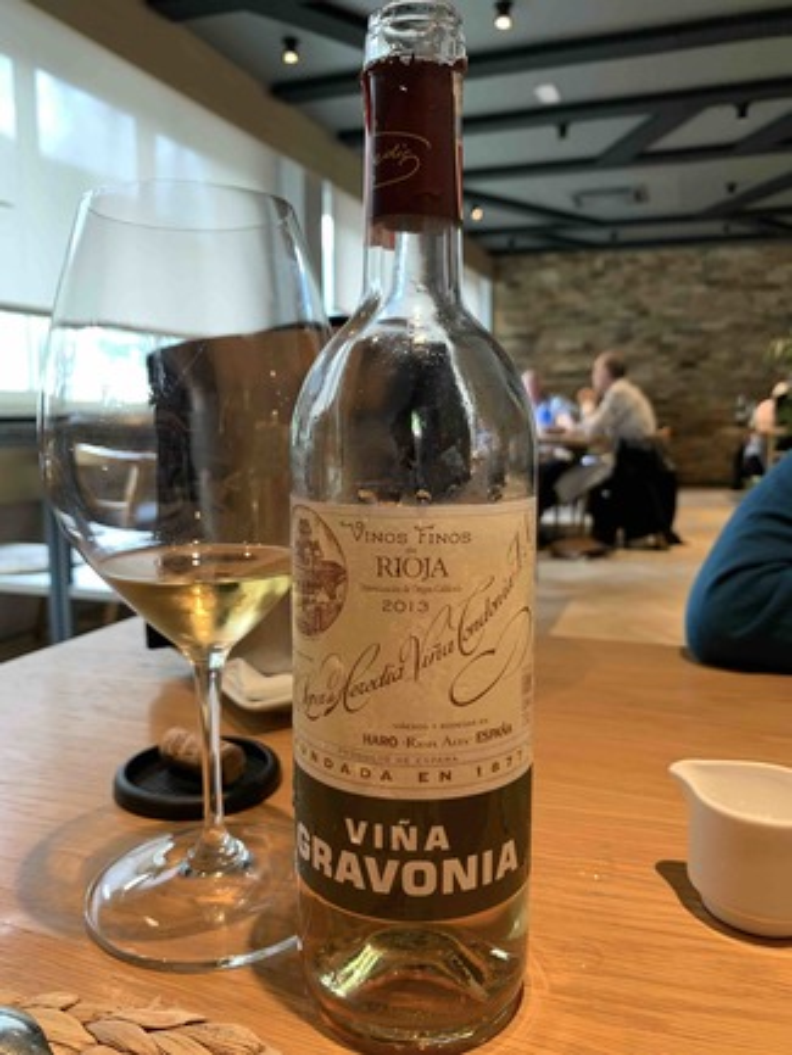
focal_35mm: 26
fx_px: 793
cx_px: 396
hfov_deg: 53.1
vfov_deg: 67.3
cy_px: 528
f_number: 1.8
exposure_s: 1/50
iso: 160
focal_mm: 4.25
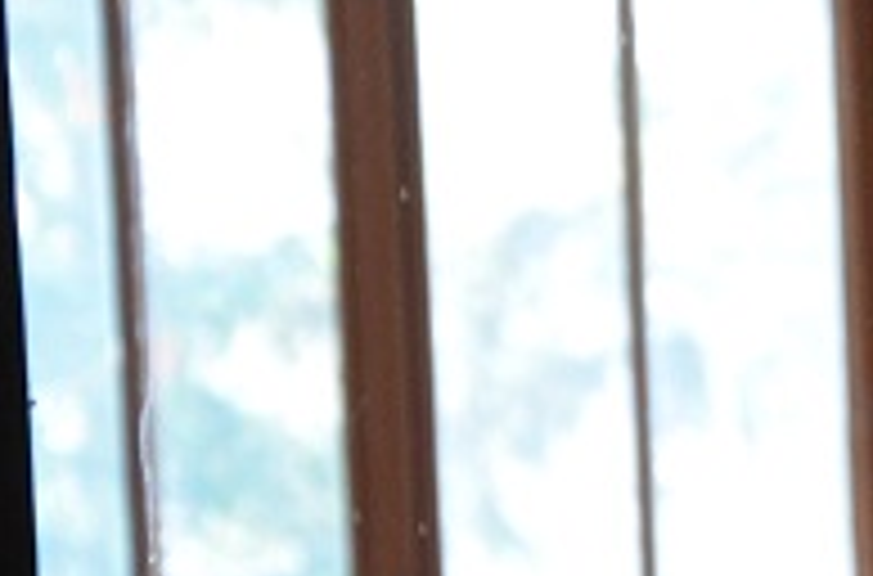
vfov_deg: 2.8
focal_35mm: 482
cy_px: 1188
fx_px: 11651
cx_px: 2079
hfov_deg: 4.2
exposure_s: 1/30
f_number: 5
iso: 1000
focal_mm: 52
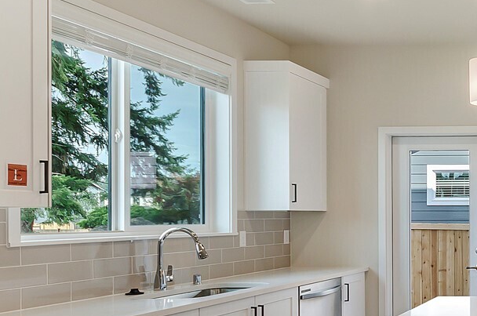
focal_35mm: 42
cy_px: 261
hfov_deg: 37.6
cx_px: 542
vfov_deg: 30.8
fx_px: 555
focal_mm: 10
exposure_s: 1/20
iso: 160
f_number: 7.1
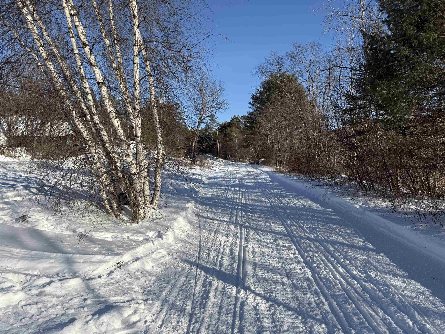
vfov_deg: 56.8
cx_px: 222
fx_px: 309
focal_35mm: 24
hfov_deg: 71.6
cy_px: 167
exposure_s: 1/4975
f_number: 1.78
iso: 80
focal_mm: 6.76
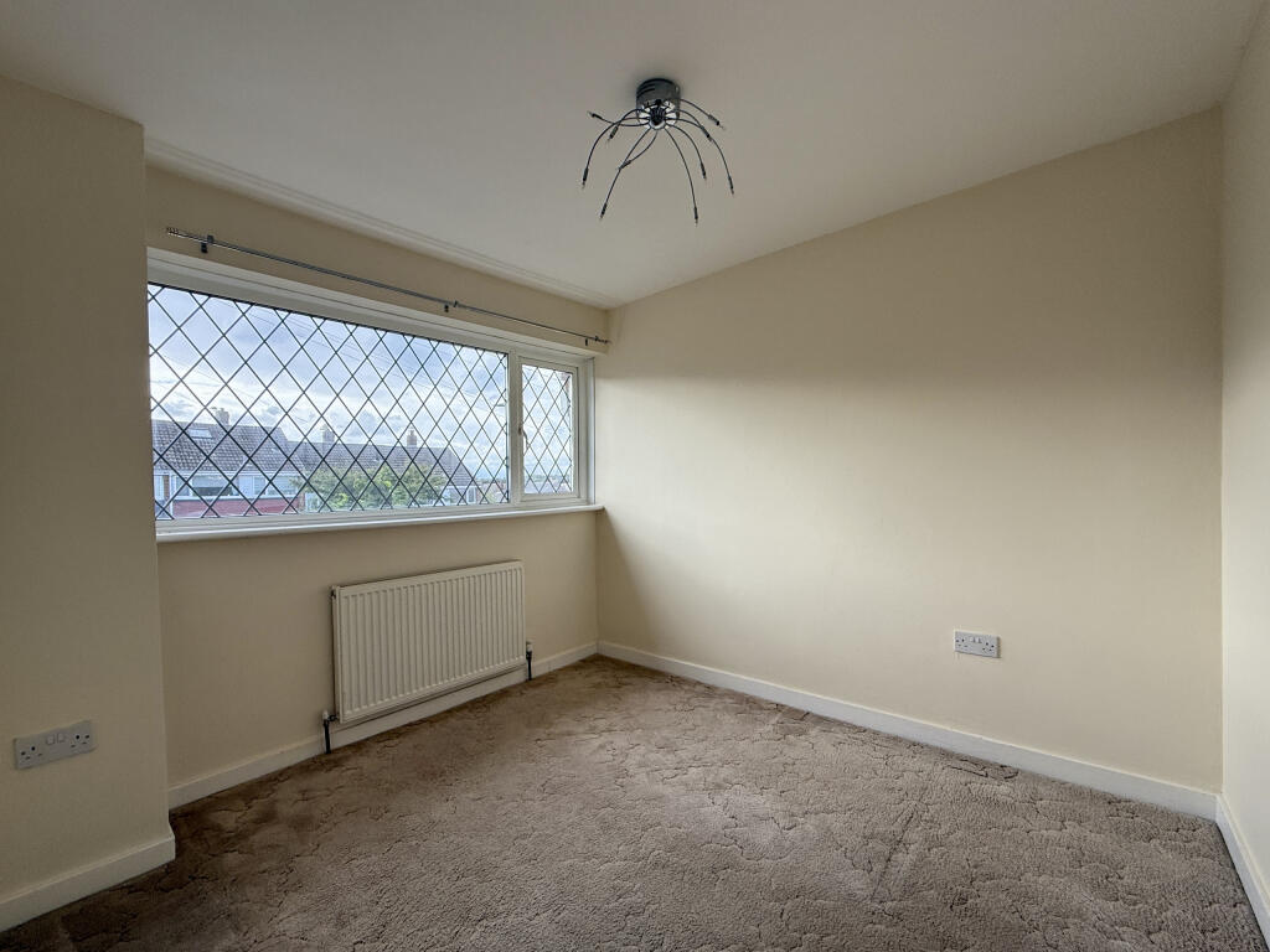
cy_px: 476
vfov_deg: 85.7
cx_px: 635
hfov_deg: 102.1
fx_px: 514
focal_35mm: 14
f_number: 2.2
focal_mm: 2.22
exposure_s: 1/285
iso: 64
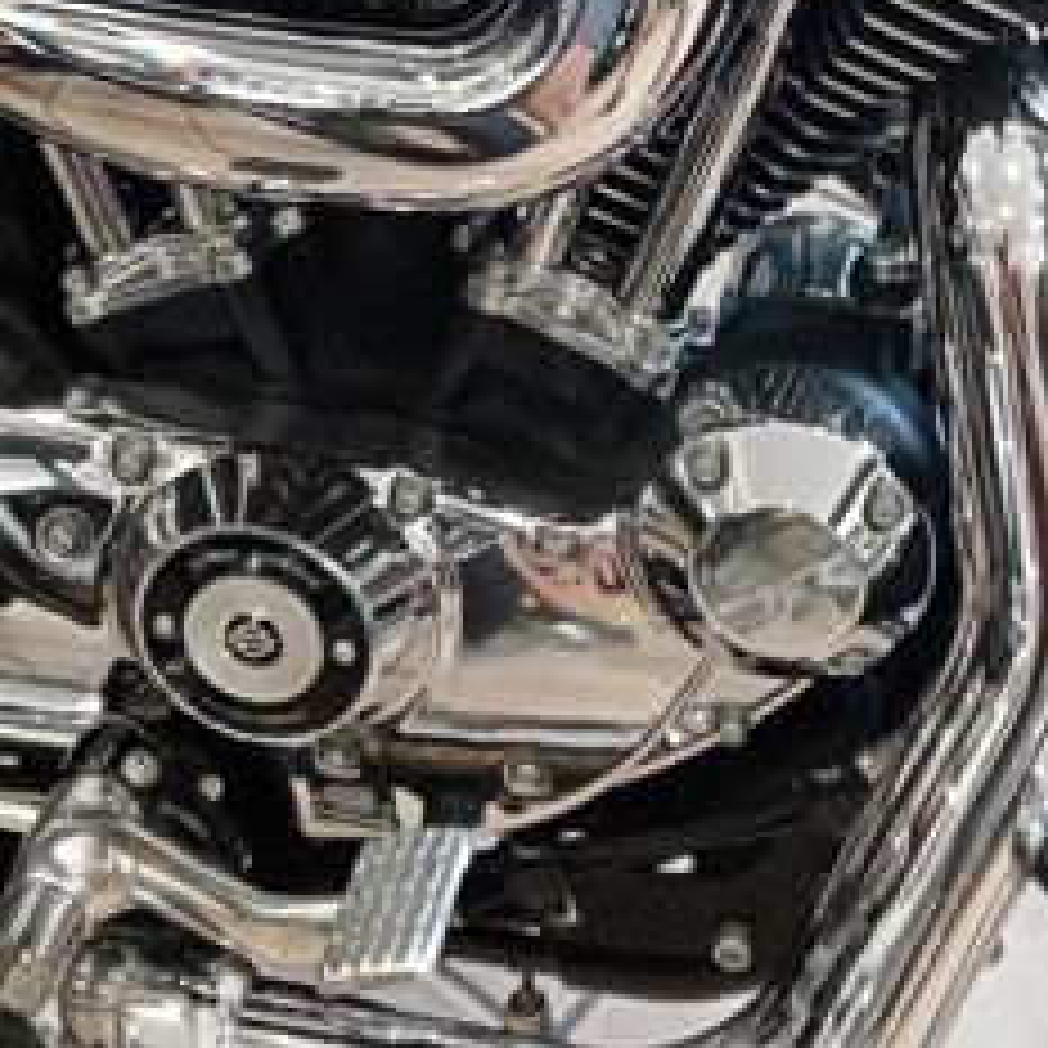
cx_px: 432
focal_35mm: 63
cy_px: 9
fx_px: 2158
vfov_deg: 25.9
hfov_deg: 27.3
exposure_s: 1/33.3
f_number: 1.8
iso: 411
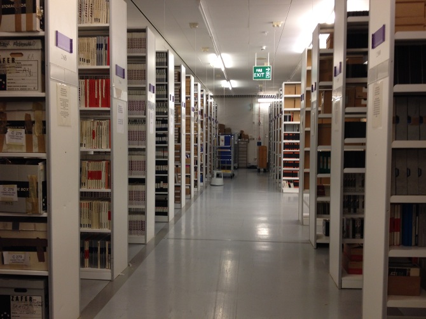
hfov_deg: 52.6
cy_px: 160
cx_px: 213
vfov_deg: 40.7
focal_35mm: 35
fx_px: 431
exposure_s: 1/20
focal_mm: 4.28
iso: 80
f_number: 2.4
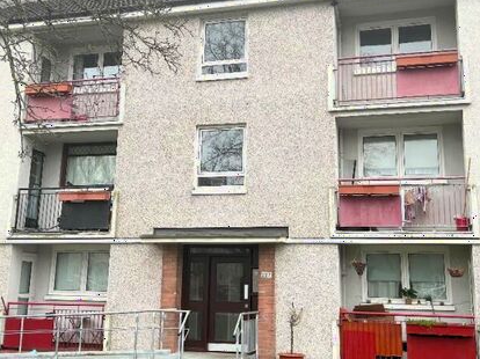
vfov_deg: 32.7
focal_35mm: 44
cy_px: 144
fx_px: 610
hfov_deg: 43.0
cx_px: 238
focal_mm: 5.7
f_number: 1.5
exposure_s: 1/639
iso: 50
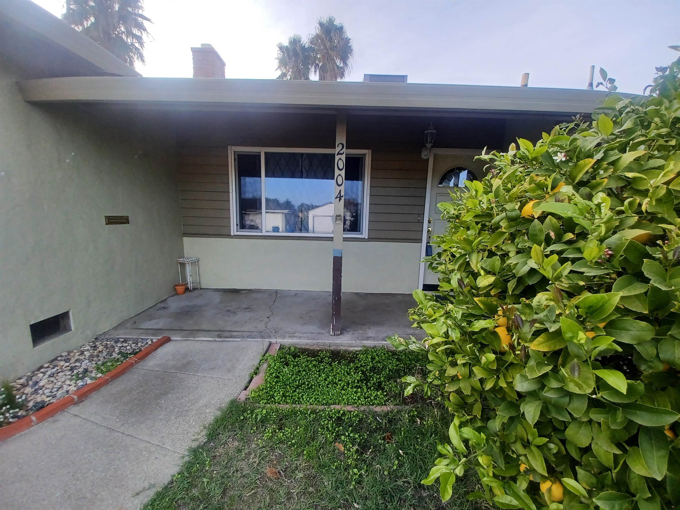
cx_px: 340
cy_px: 255
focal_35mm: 13
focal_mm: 1.42
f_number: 2.2
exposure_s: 1/223
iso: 40
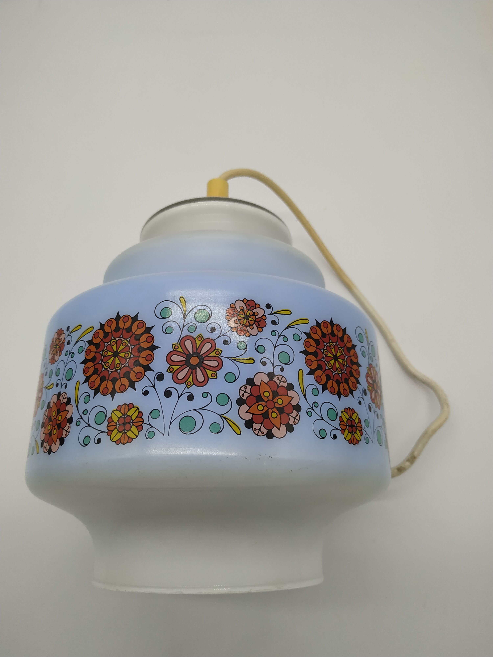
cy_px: 328
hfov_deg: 56.8
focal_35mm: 24
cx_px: 246
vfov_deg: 71.6
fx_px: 456
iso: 100
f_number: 1.9
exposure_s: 1/511
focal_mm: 3.94
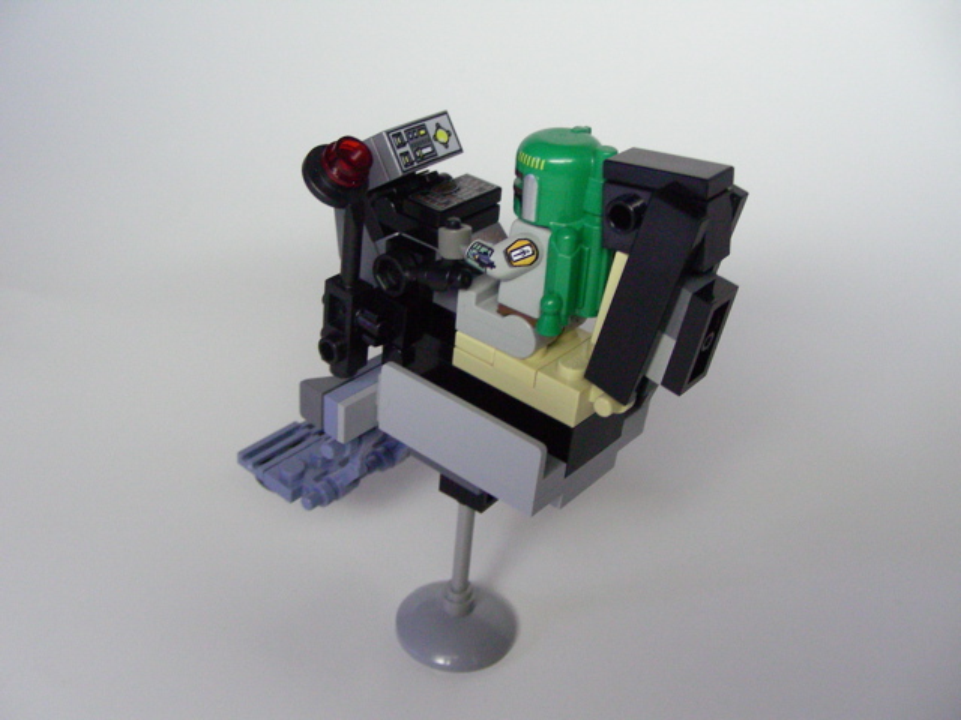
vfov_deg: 37.7
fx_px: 1055
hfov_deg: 49.0
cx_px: 480
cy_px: 360
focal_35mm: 38
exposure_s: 1/84
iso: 400
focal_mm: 6.3
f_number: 3.5
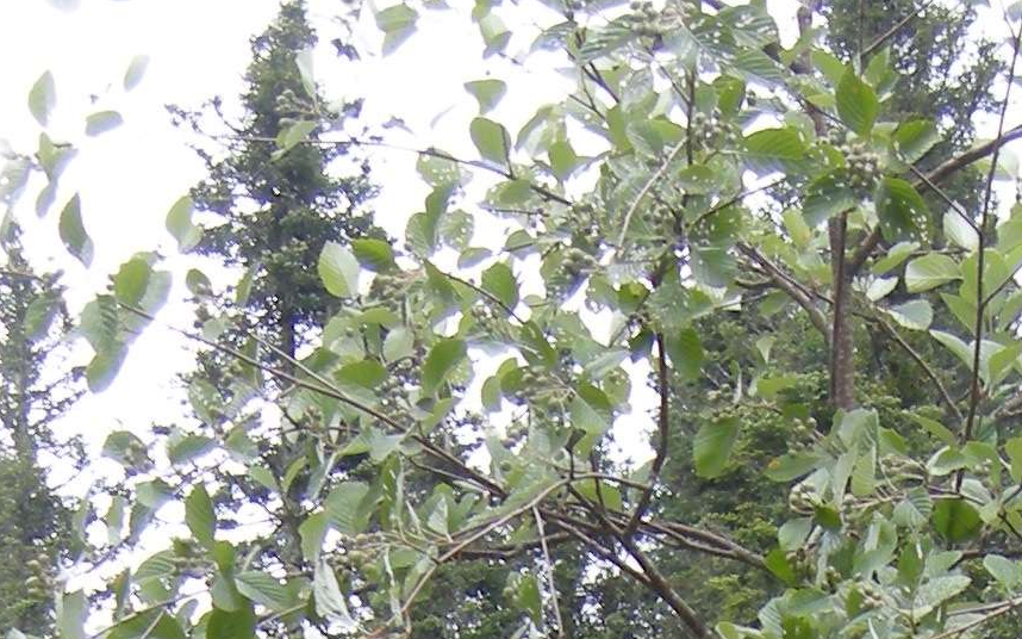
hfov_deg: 12.1
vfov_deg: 6.9
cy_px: 1848
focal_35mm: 173
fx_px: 4818
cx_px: 734
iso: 64
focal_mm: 7.5
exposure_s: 1/78.5
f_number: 3.4
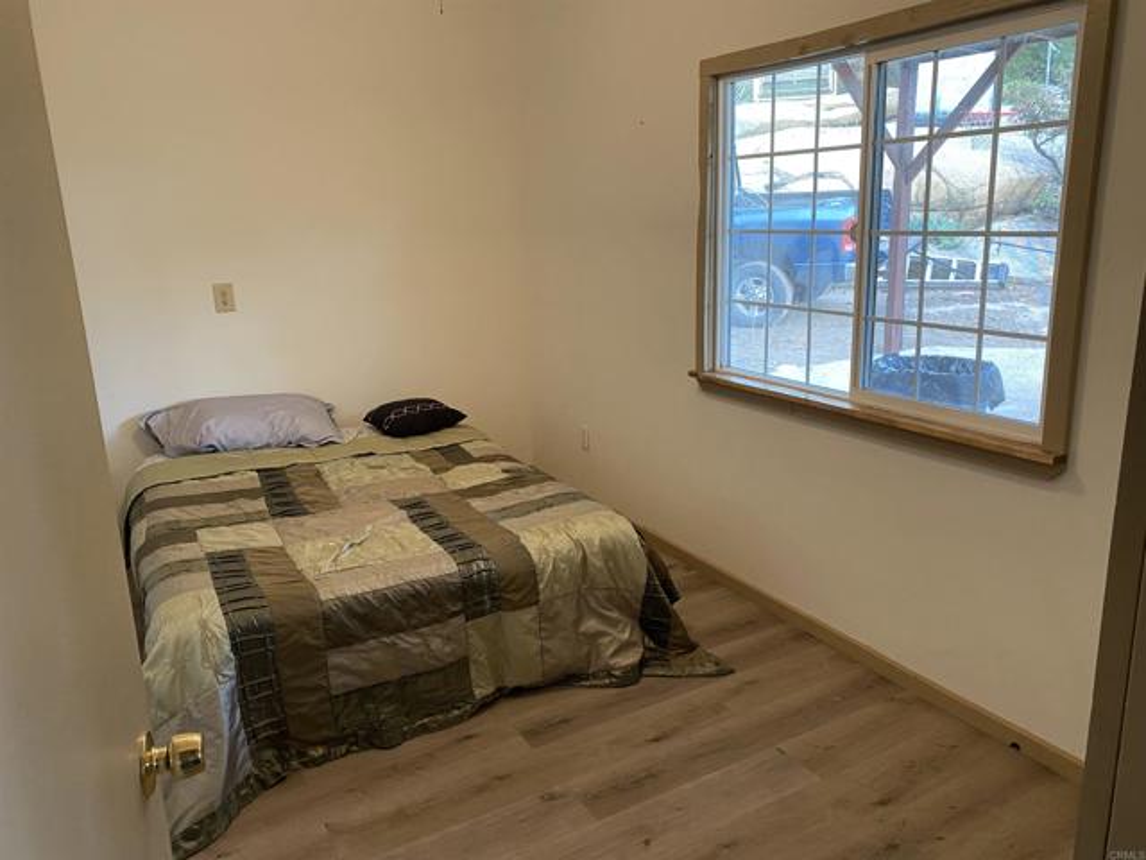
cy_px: 430
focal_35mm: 26
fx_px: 861
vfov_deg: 53.1
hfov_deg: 67.3
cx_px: 573
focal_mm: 4.25
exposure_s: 1/60
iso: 200
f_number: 1.8
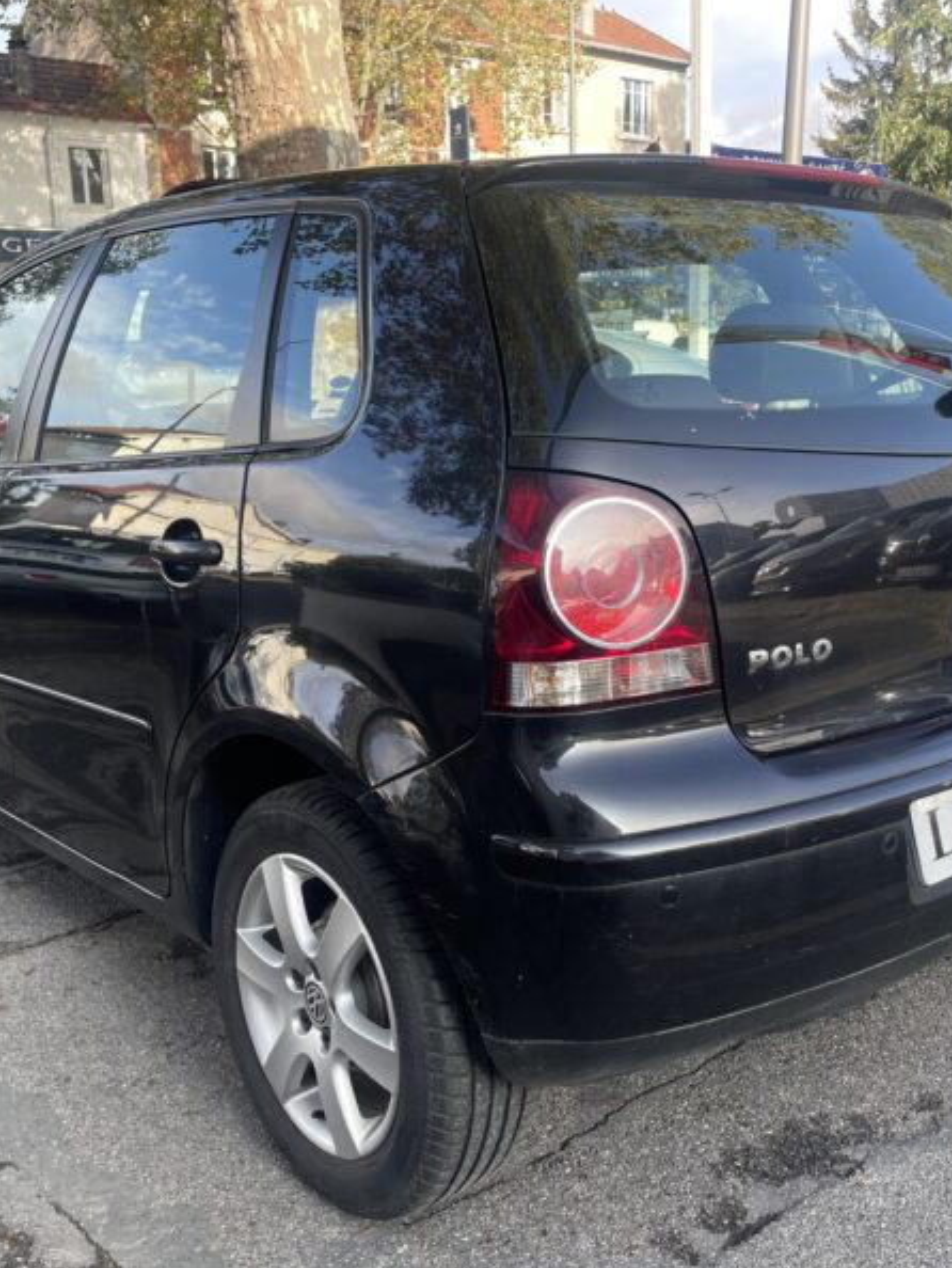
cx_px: 529
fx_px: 1282
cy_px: 634
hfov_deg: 40.7
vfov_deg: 52.6
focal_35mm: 35
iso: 32
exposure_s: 1/362
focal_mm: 5.1
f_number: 1.6
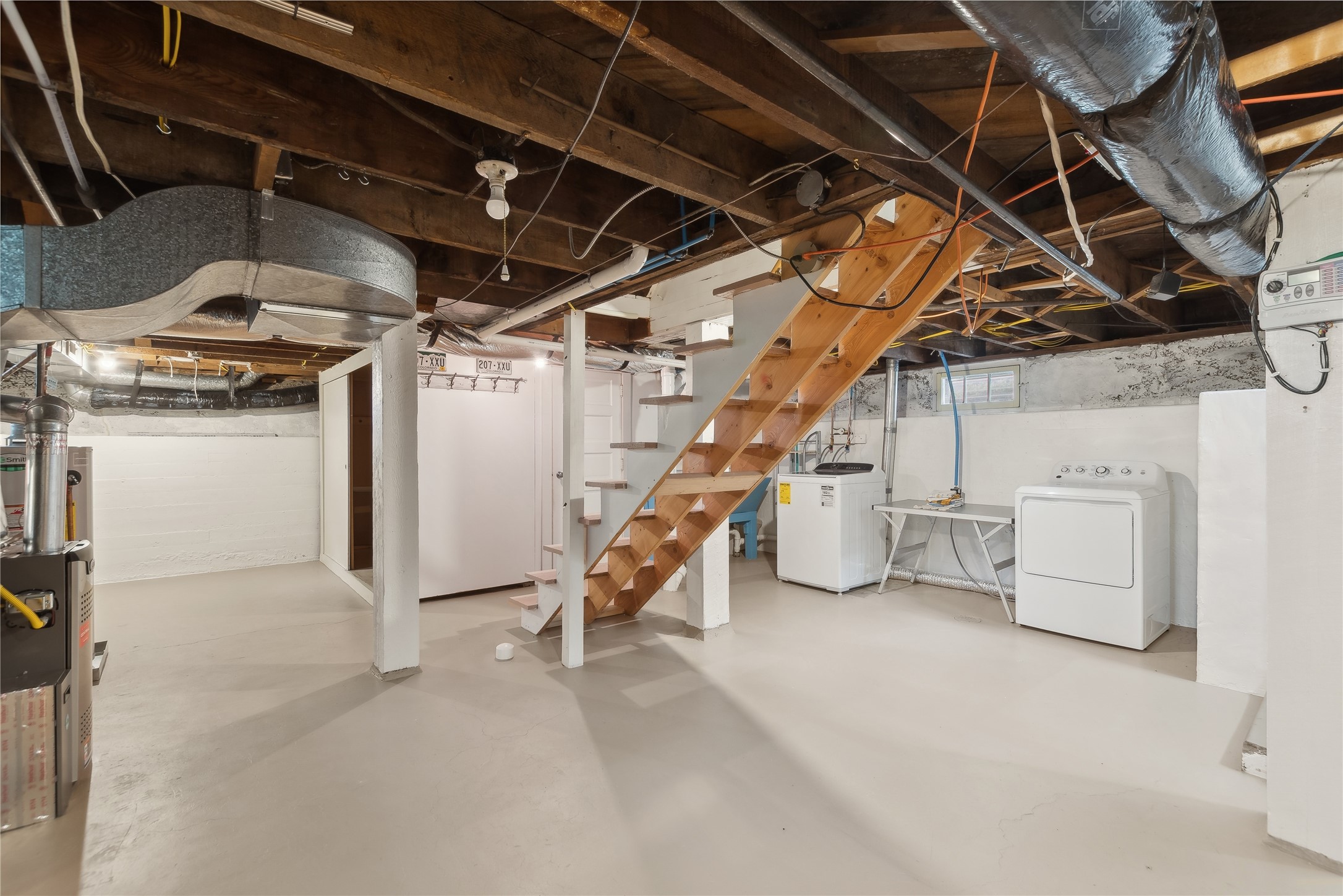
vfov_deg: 77.3
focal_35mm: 15
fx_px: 560
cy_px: 448
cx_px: 672
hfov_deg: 100.4
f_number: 6.3
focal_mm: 10
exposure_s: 1/1.67
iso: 200
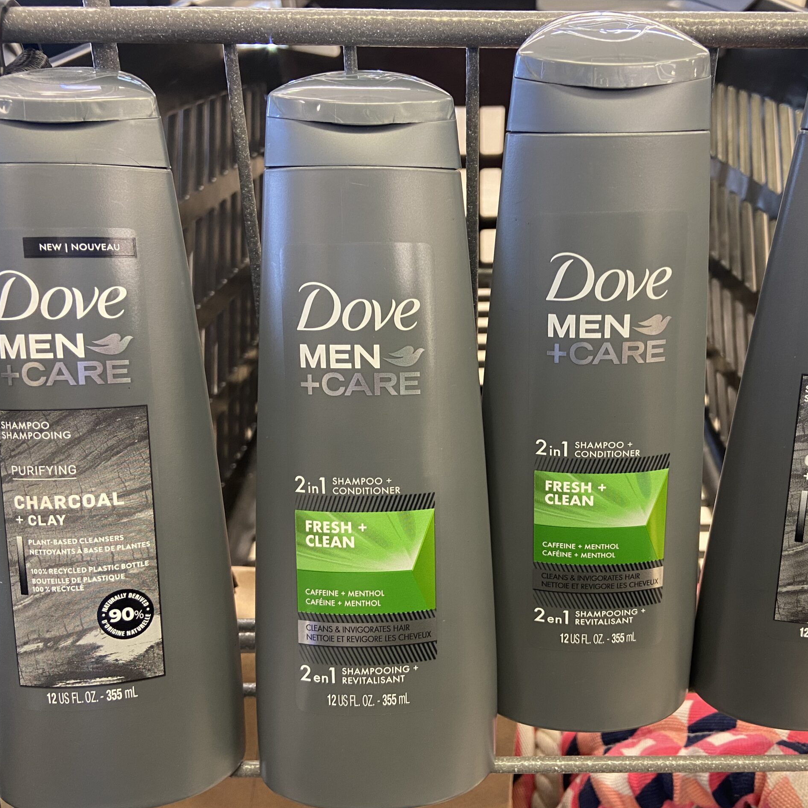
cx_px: 484
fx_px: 819
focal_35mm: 31
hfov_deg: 52.2
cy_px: 401
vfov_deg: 52.5
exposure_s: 1/53
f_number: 1.8
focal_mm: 4.25
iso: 125
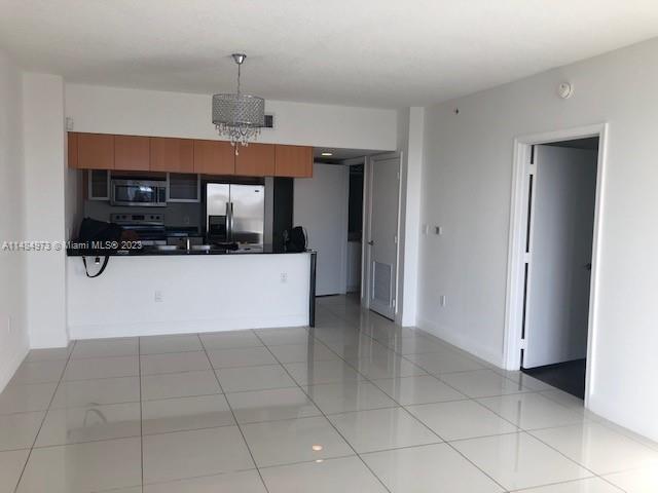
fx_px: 532
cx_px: 329
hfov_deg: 63.4
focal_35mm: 28
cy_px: 246
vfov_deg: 49.7
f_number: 1.8
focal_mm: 3.99
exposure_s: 1/120
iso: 25
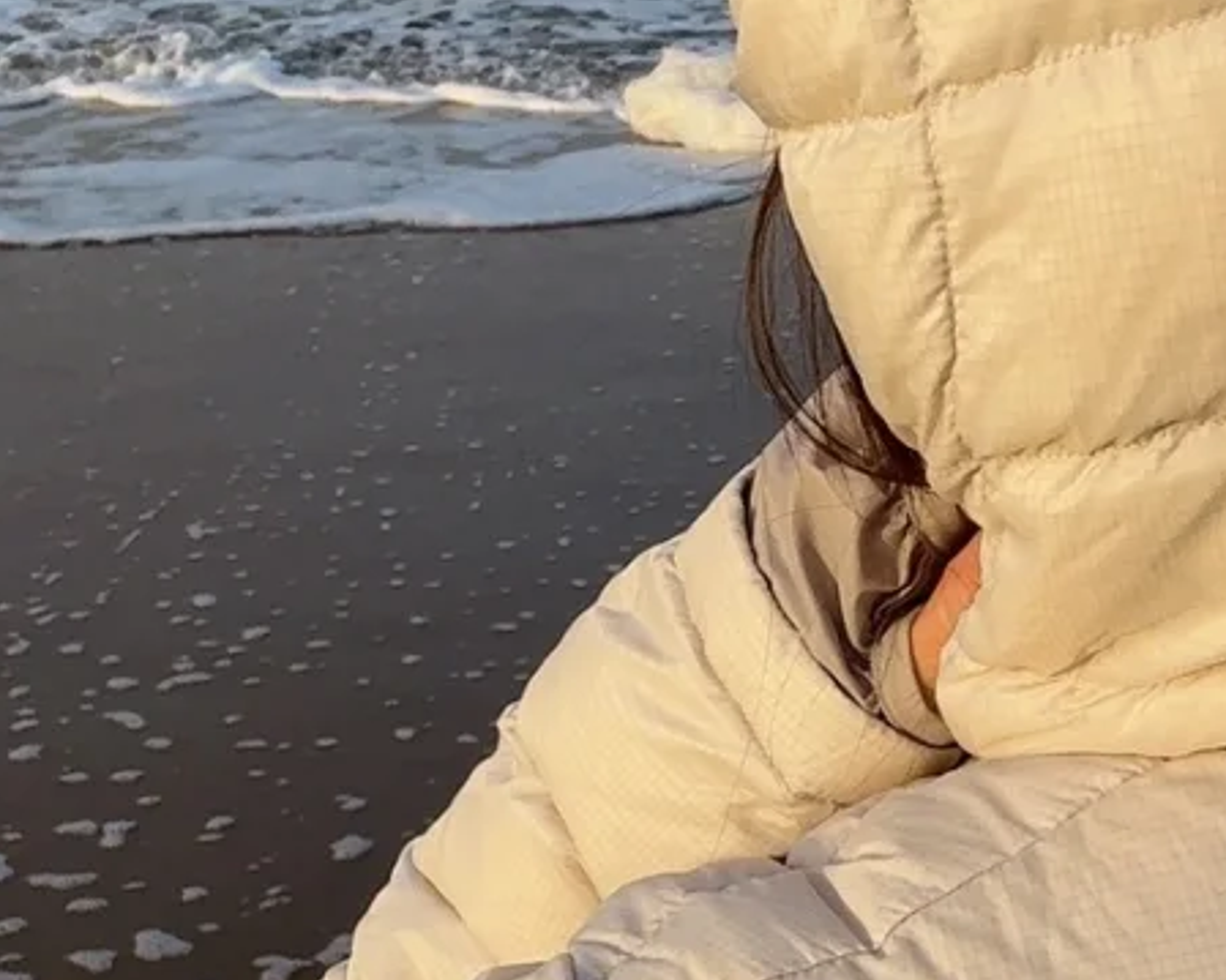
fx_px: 2612
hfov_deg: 25.4
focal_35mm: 72
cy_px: 633
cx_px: 1166
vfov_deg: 21.2
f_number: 1.9
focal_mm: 2.69
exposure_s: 1/885
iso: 25
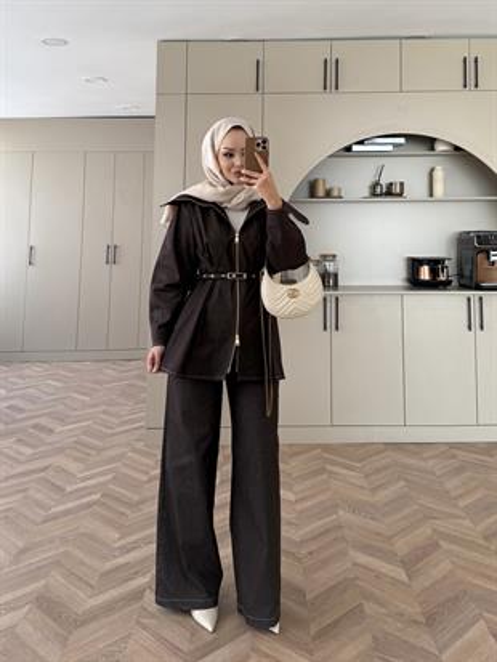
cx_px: 248
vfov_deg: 71.6
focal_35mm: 24
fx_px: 459
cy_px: 331
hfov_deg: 56.8
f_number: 1.78
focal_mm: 6.76
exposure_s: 1/121
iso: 80
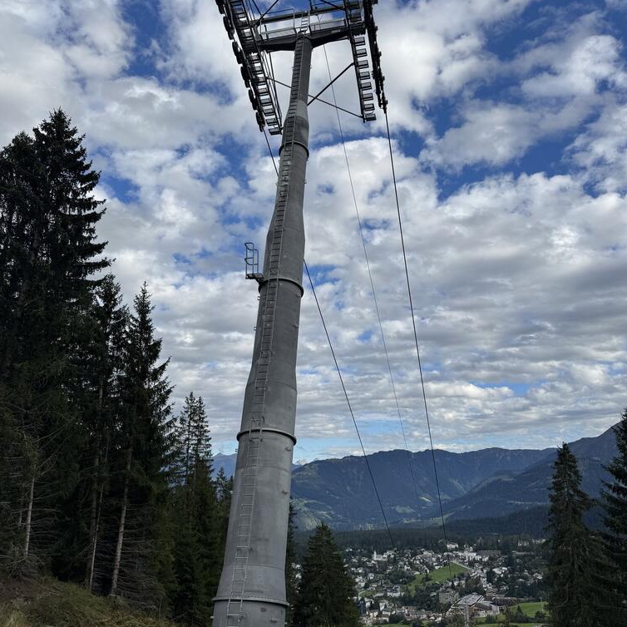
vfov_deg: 55.6
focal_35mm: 29
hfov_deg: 55.6
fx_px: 594
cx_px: 312
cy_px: 307
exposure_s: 1/4608
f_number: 1.78
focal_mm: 6.76
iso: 80
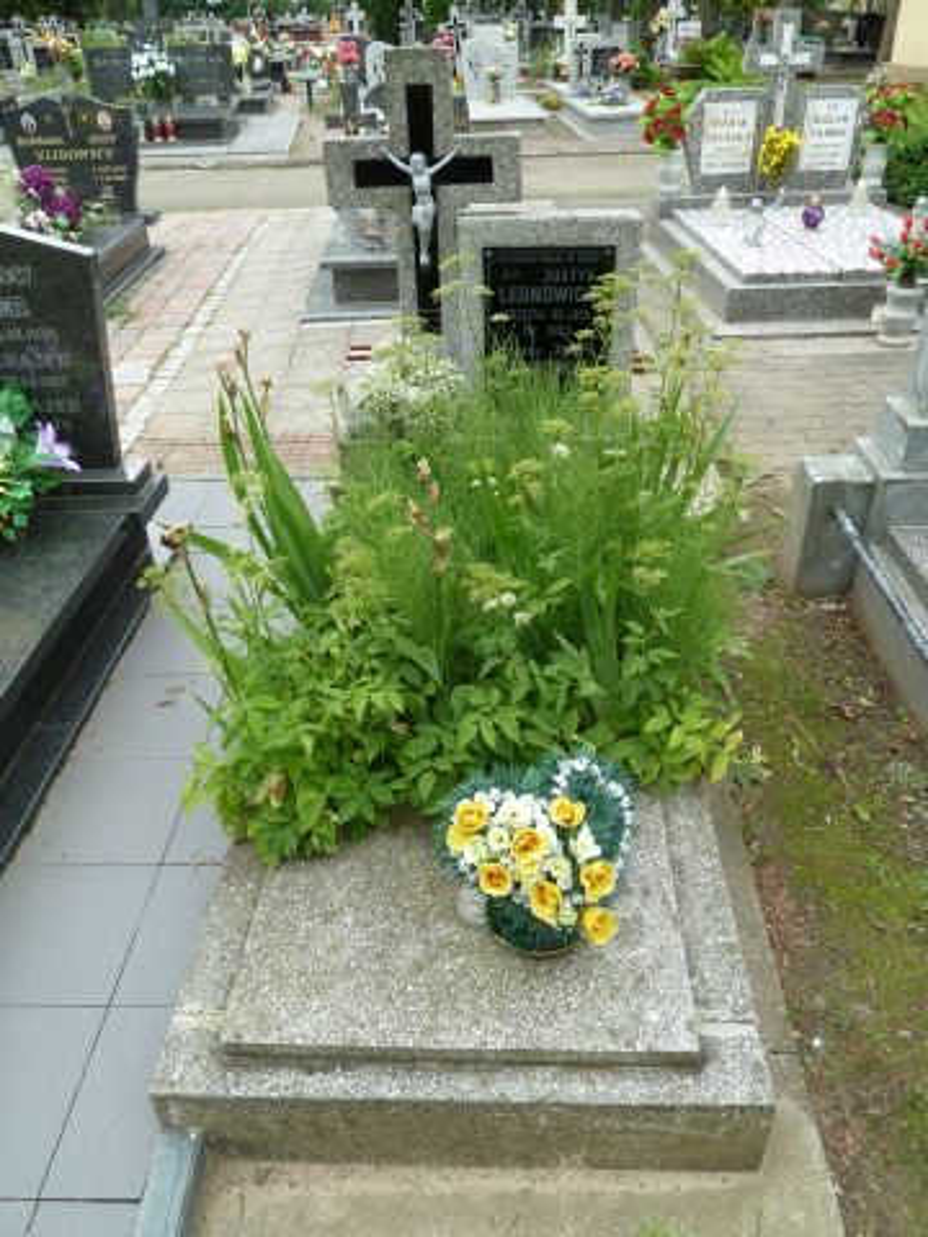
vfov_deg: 69.4
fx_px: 894
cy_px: 618
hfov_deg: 54.9
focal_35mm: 25
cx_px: 464
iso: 80
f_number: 4
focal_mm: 4.1
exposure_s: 1/125
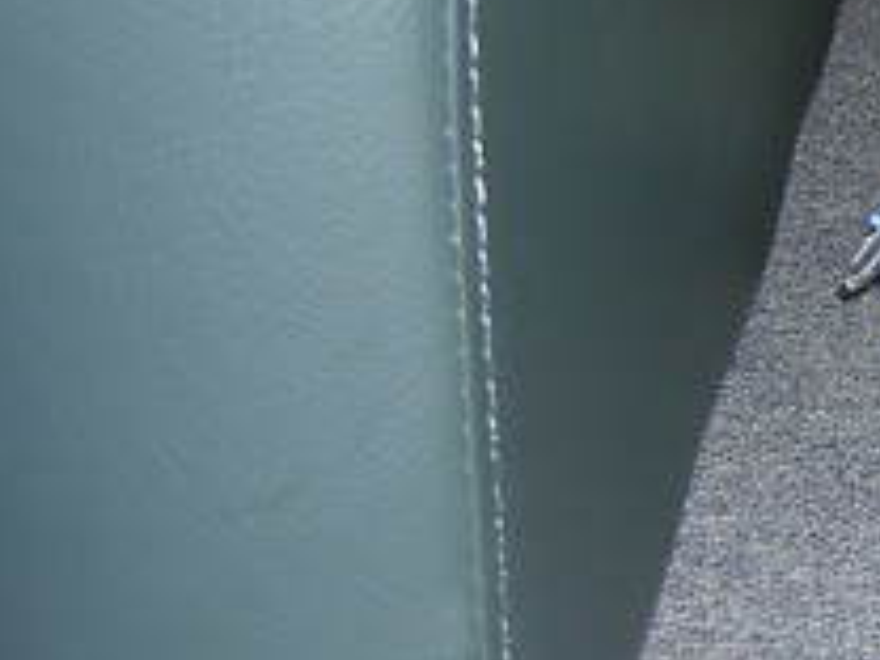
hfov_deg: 16.6
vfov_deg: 13.3
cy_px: 102
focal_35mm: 111
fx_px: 2822
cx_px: 1202
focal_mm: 4.7
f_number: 2.6
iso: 100
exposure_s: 1/60.1
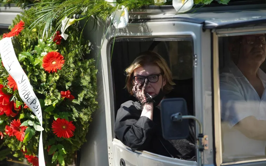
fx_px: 1486
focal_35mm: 205
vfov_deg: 6.4
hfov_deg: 10.2
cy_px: 86
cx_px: 133
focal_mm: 200
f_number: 2.8
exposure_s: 1/2500
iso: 640
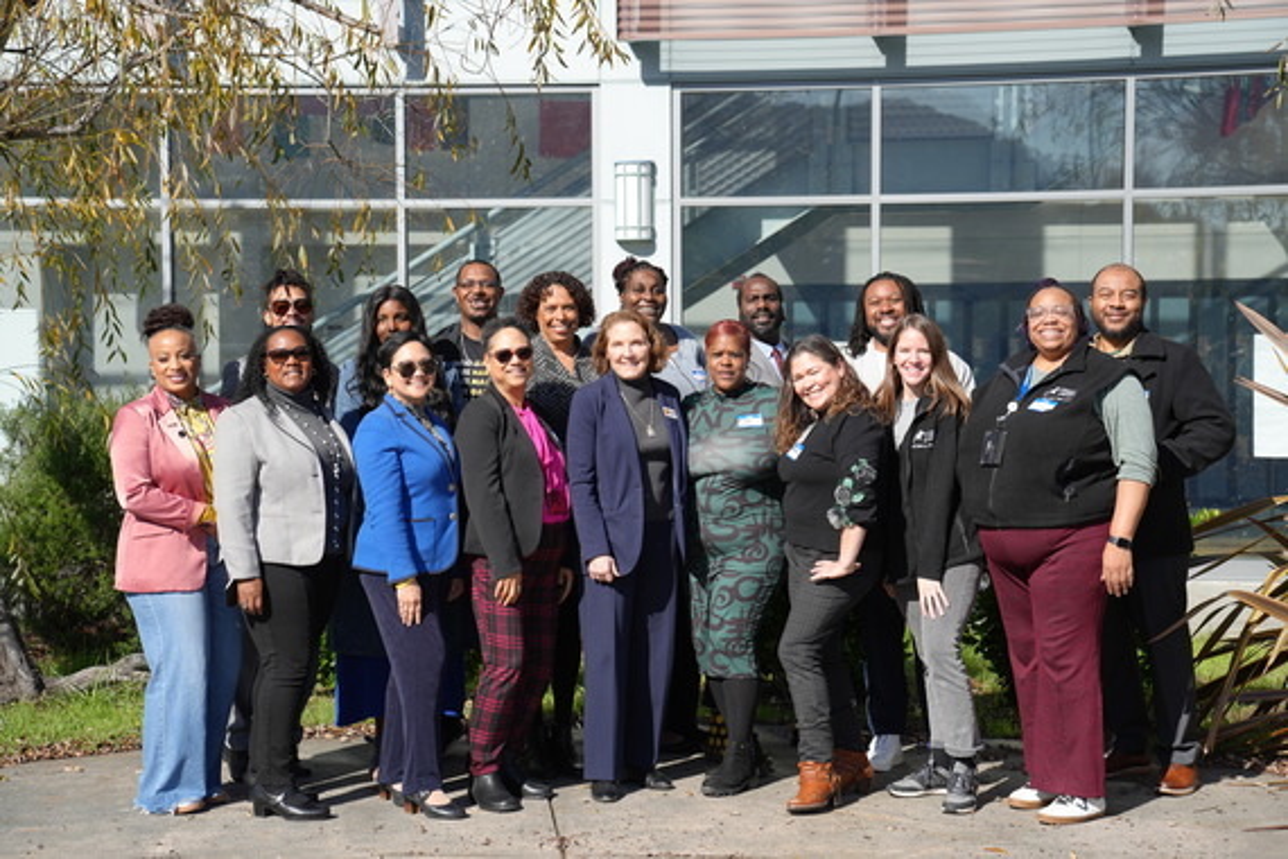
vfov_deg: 19.5
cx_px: 644
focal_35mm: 70
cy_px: 430
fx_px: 2504
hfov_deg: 28.8
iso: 100
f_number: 4.5
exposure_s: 1/640
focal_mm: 70
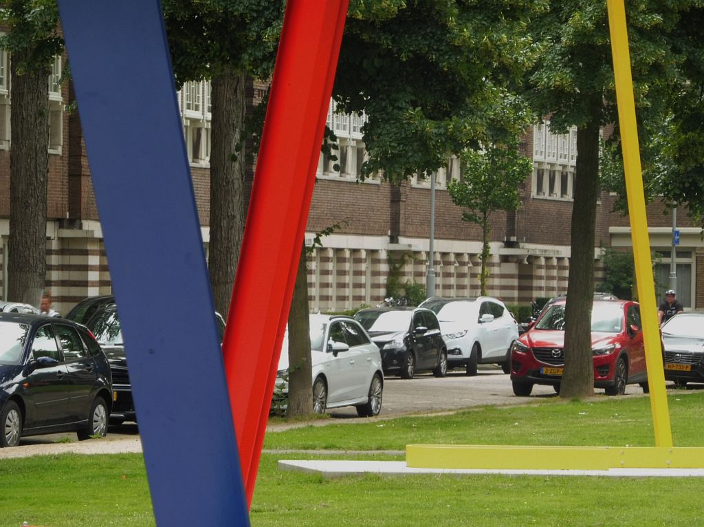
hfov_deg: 8.6
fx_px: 4694
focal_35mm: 231
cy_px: 264
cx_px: 352
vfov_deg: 6.4
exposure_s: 1/100
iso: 160
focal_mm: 41.3
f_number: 6.3
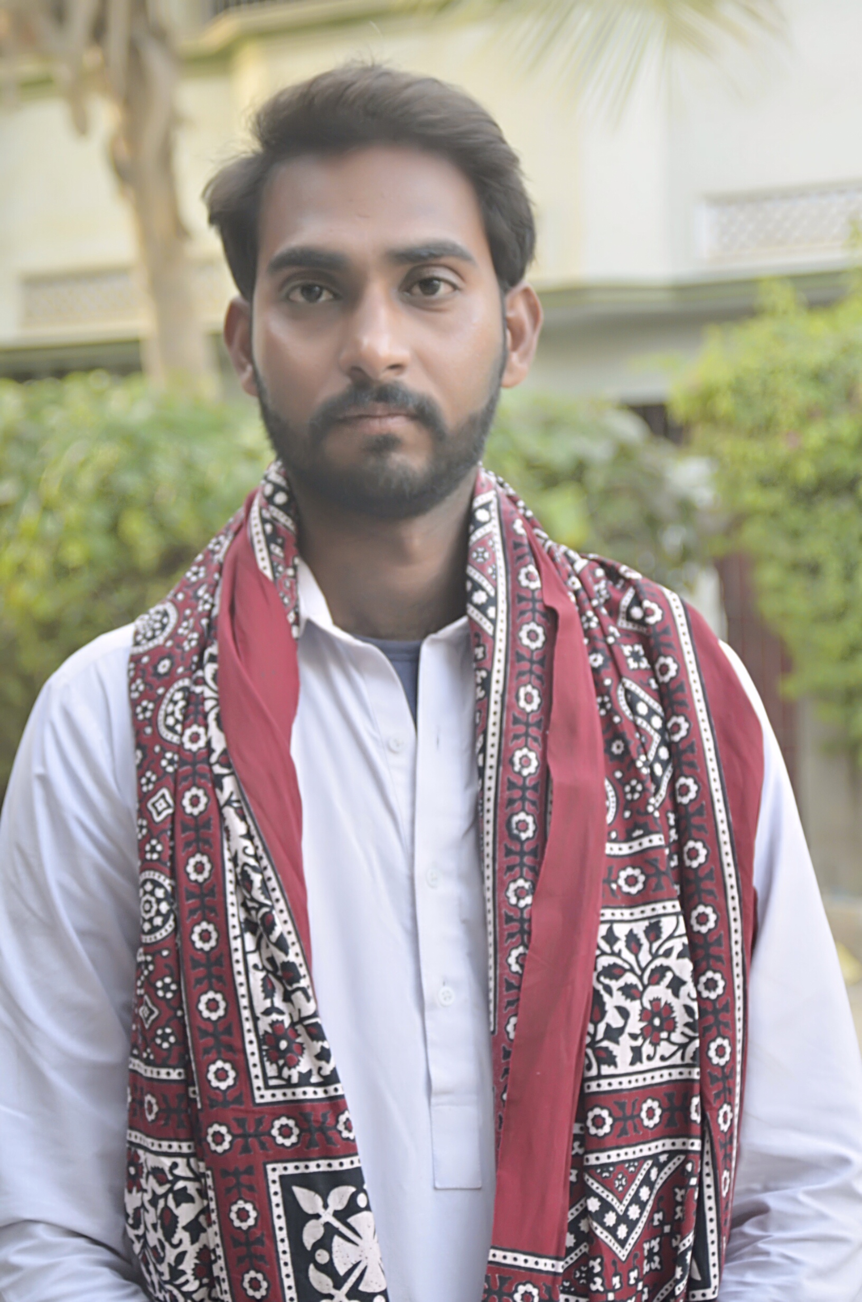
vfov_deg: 26.0
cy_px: 651
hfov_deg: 17.4
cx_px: 431
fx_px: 2814
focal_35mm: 78
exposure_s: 1/60
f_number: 4.5
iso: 400
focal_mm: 52
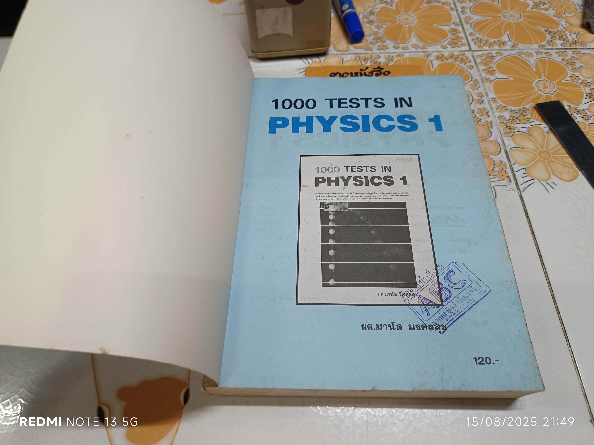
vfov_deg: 56.8
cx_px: 297
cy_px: 222
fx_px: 412
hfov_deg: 71.6
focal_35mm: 24
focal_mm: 5.31
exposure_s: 1/33.3
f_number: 1.7
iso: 863
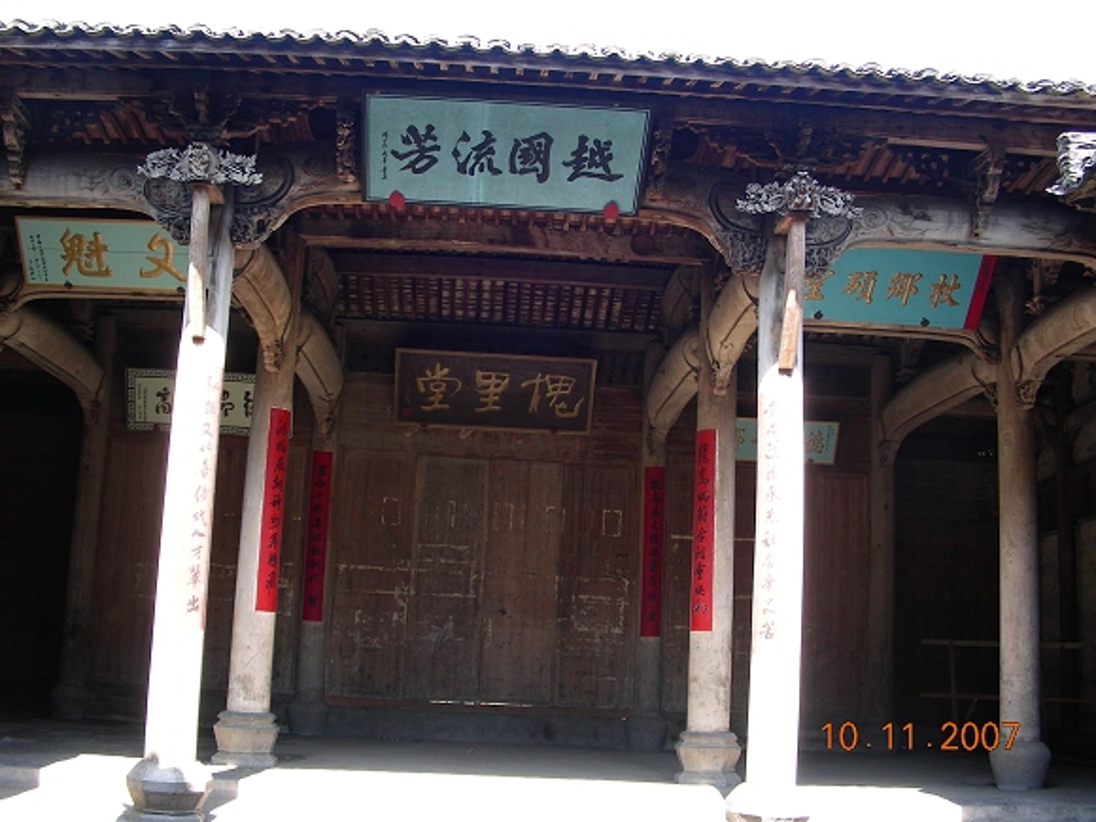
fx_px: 1203
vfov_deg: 37.7
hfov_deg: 49.0
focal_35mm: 38
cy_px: 411
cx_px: 548
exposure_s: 1/52.5
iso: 50
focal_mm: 6.3
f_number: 3.5
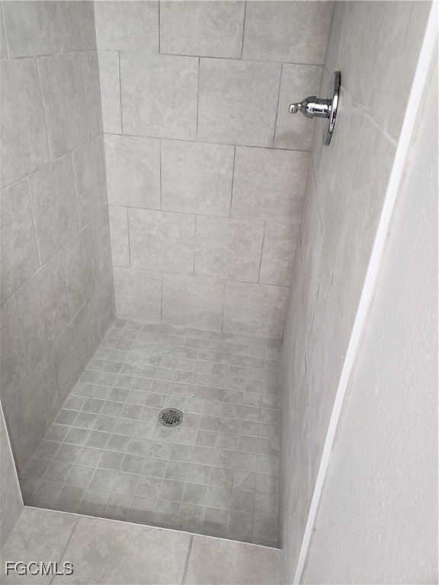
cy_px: 292
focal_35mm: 26
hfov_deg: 53.1
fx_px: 440
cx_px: 220
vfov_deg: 67.3
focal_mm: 4.3
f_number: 1.5
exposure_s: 1/30
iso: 250
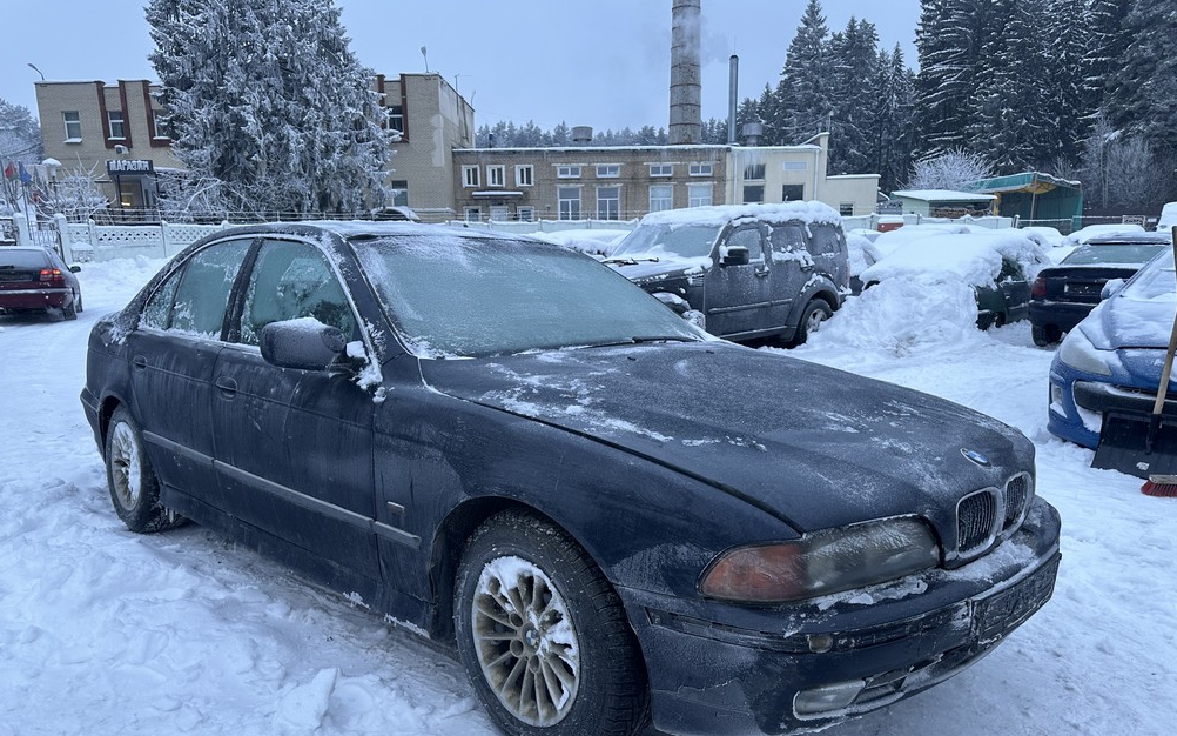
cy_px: 443
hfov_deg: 70.4
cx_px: 596
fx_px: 834
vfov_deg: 47.3
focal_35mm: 26
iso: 64
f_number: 1.78
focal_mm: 6.86
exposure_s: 1/202
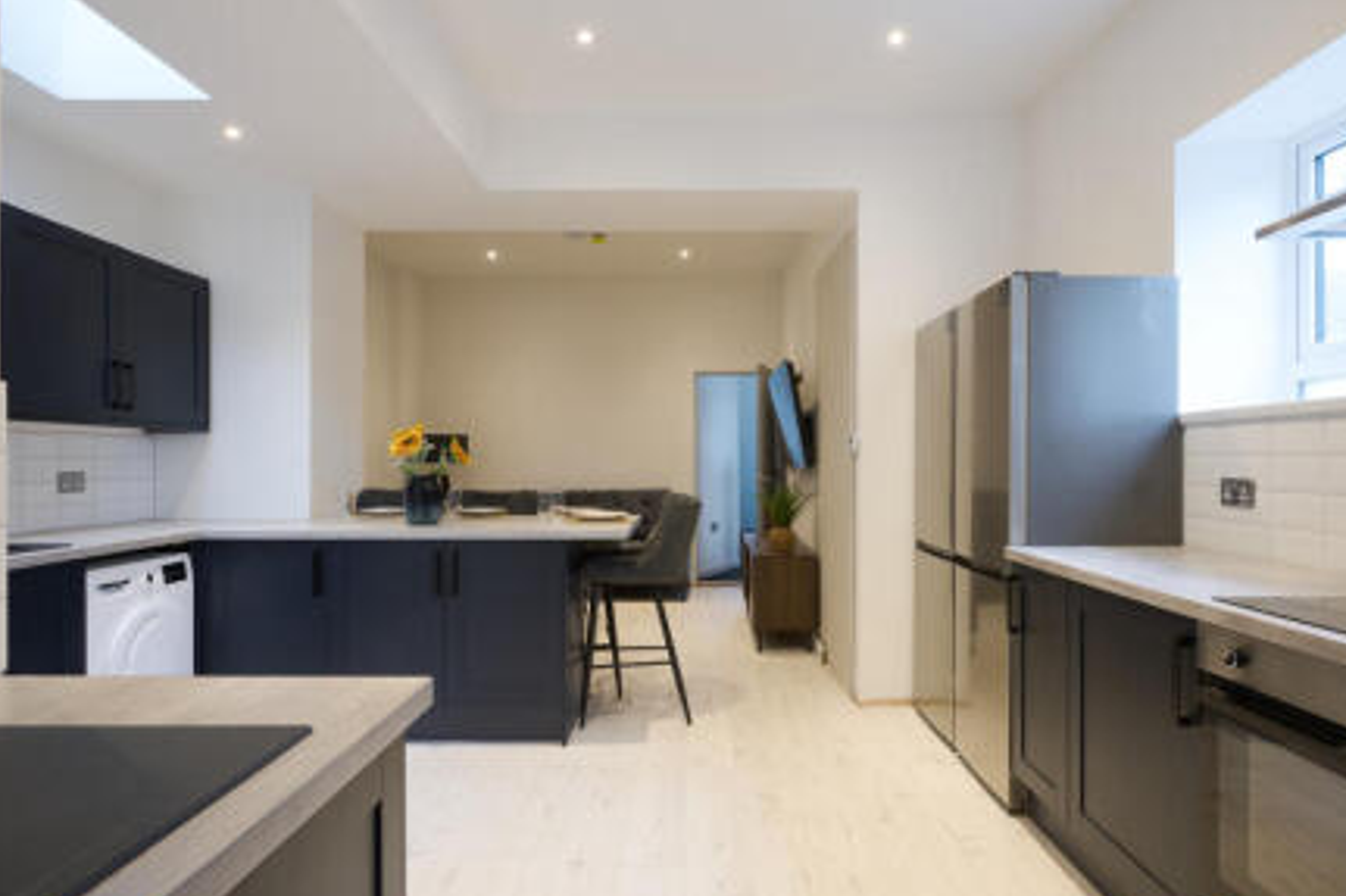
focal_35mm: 21
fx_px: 785
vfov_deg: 59.4
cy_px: 464
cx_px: 731
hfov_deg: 81.1
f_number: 11
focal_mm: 19
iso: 64
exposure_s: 2
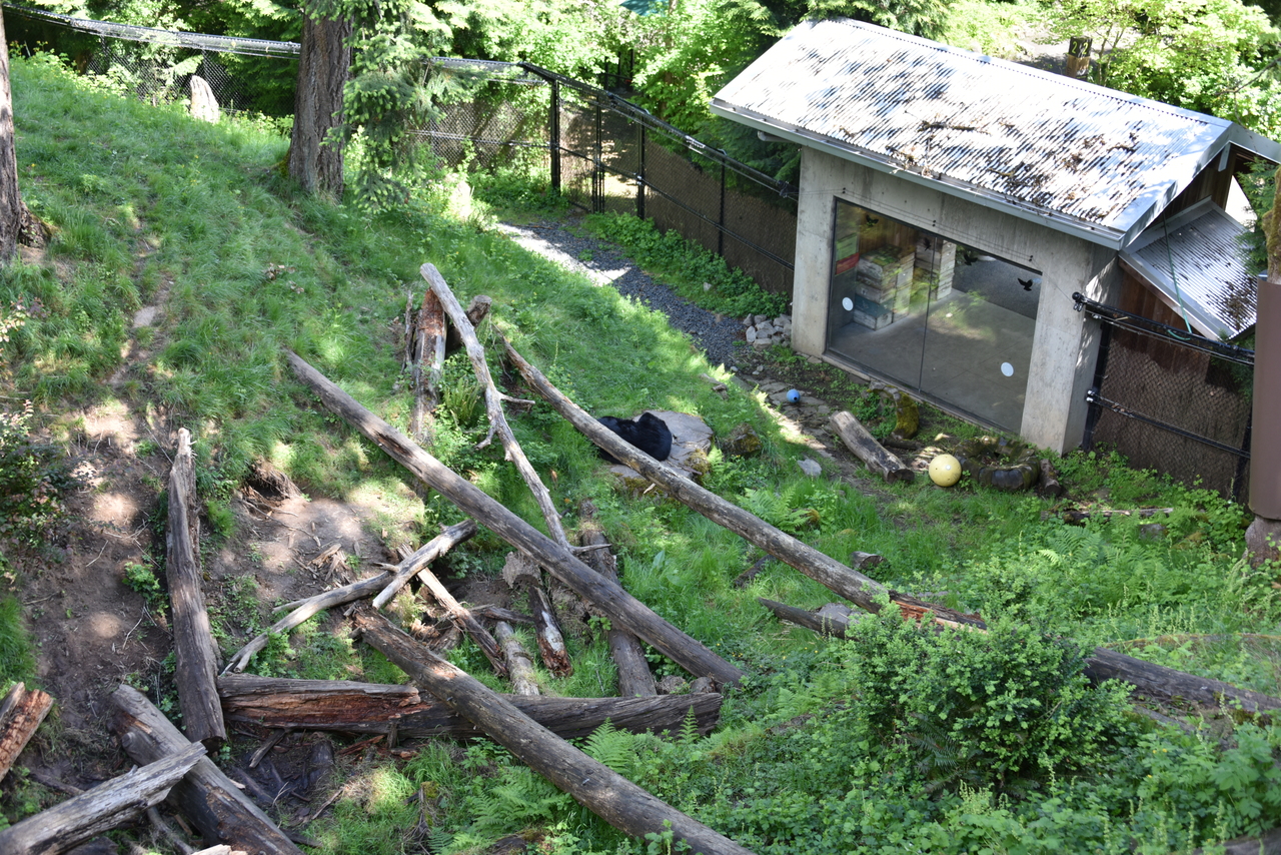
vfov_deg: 31.9
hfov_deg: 46.4
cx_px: 640
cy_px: 428
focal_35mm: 42
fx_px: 1495
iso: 125
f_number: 4
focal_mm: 42
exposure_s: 1/100
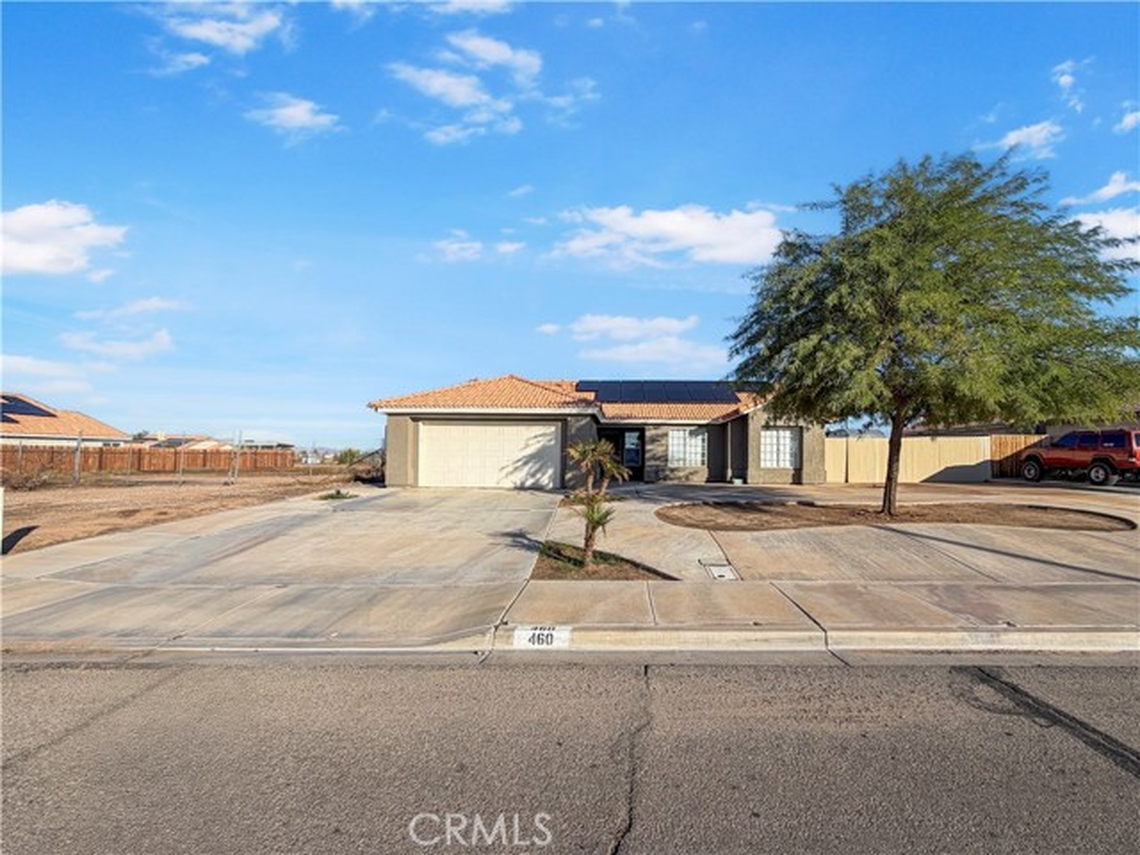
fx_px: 461
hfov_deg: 102.1
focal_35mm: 14
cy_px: 428
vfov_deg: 85.7
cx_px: 570
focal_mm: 2.22
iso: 20
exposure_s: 1/1000
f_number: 2.2
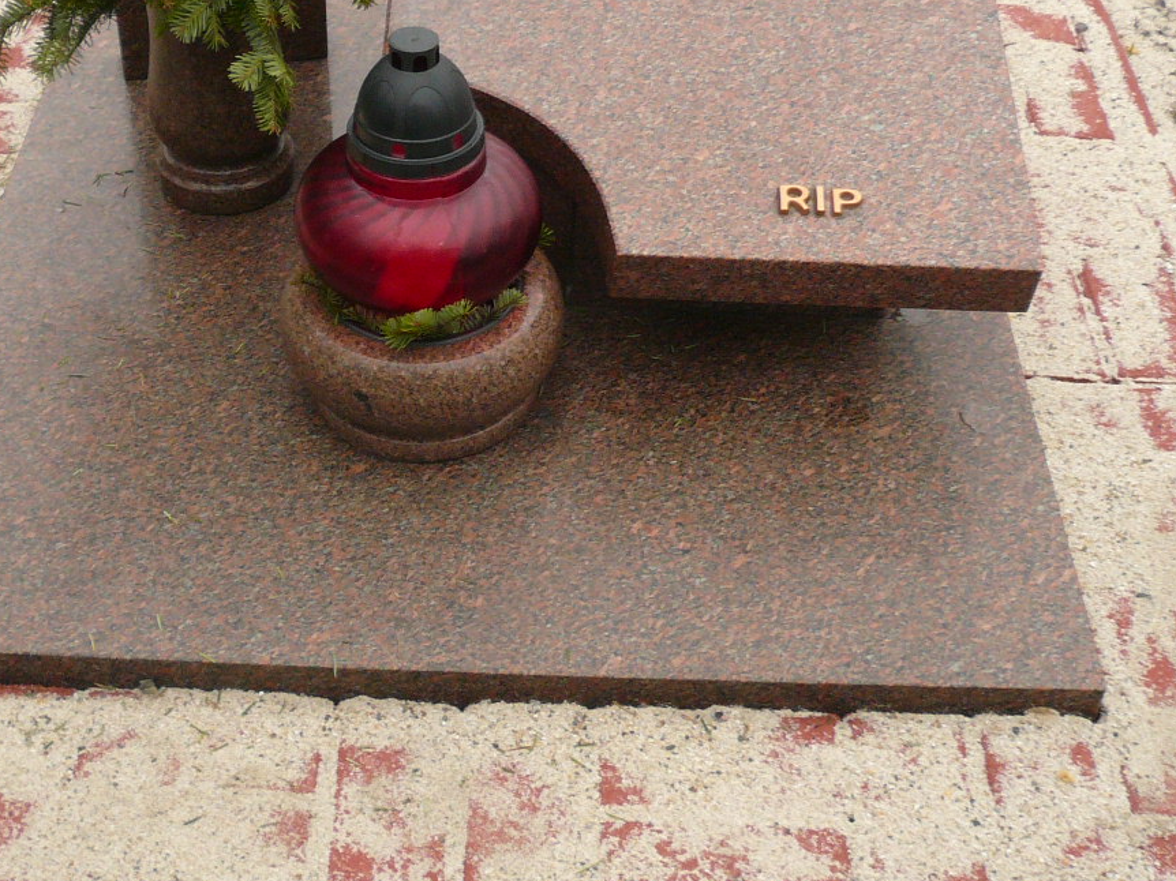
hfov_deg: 36.7
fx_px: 1766
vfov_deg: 28.0
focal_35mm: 52
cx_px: 486
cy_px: 367
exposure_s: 1/50
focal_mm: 4.6
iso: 100
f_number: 2.8
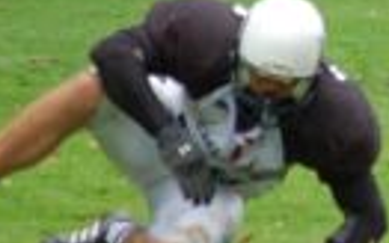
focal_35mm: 712
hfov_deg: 2.9
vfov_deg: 1.8
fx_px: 7549
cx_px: 589
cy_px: -68
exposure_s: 1/500
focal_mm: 135
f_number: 4.5
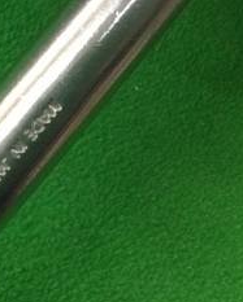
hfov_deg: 17.8
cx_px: -35
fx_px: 745
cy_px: 123
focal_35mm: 83
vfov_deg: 23.0
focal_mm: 3.3
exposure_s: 1/30
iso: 125
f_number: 2.4
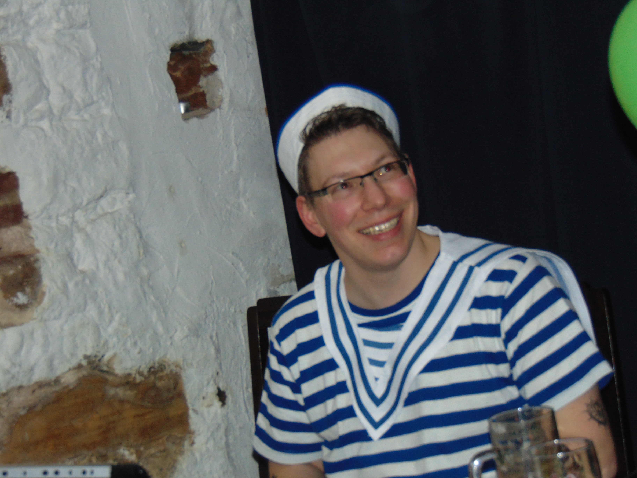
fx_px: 1987
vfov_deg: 13.7
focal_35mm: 108
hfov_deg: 18.2
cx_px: 318
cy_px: 239
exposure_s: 1/8
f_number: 3.9
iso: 200
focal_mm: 19.4
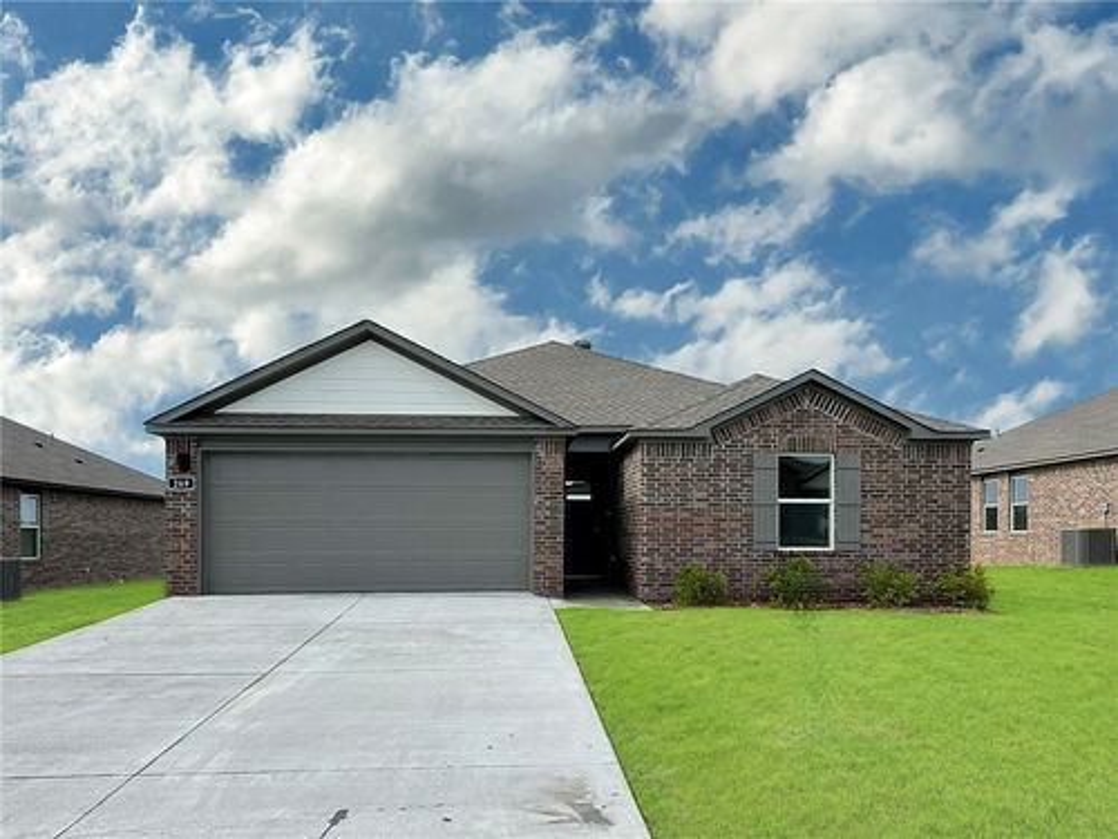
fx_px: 775
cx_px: 559
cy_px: 420
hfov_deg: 71.6
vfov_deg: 56.8
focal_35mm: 24
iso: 80
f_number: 1.8
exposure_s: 1/7000
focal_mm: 6.86
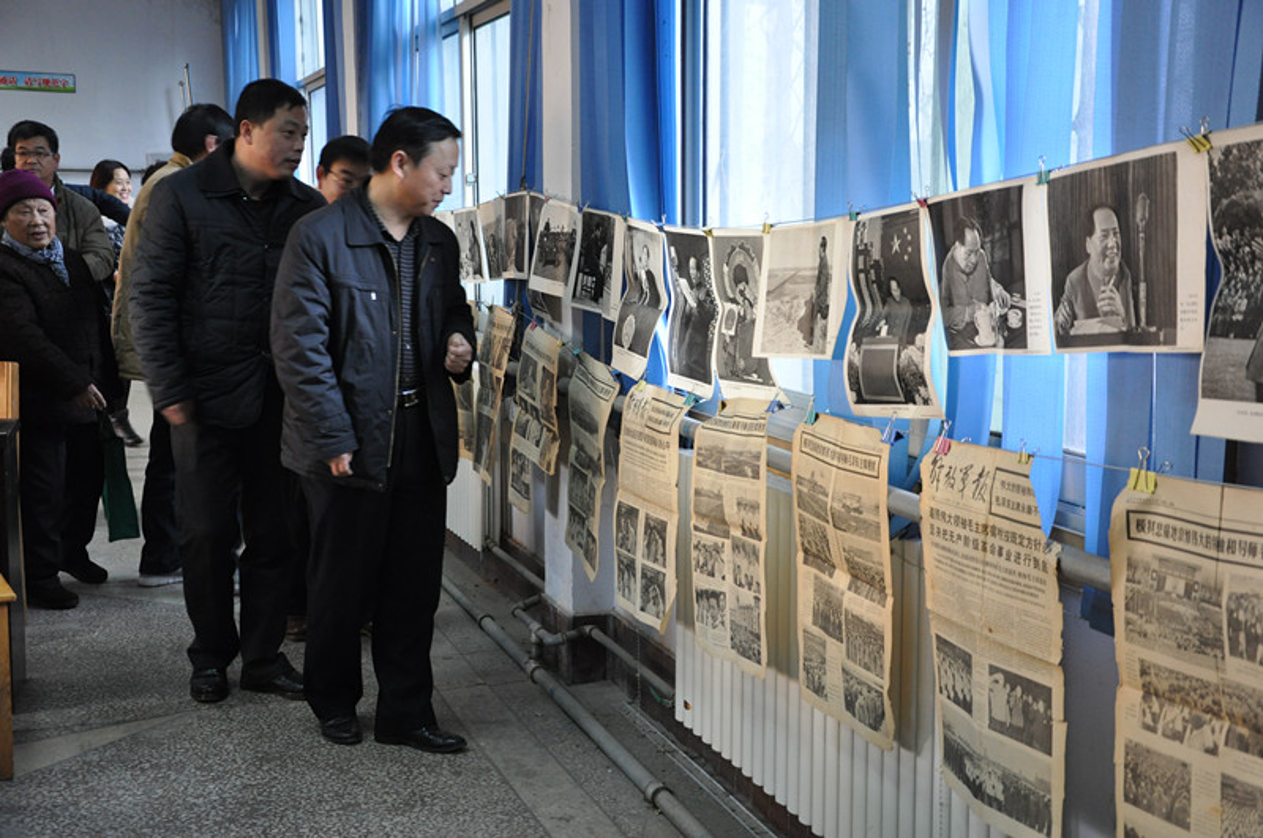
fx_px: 1682
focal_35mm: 48
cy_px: 419
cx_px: 632
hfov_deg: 41.2
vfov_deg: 28.0
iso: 1100
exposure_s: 1/30
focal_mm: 32
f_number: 4.2
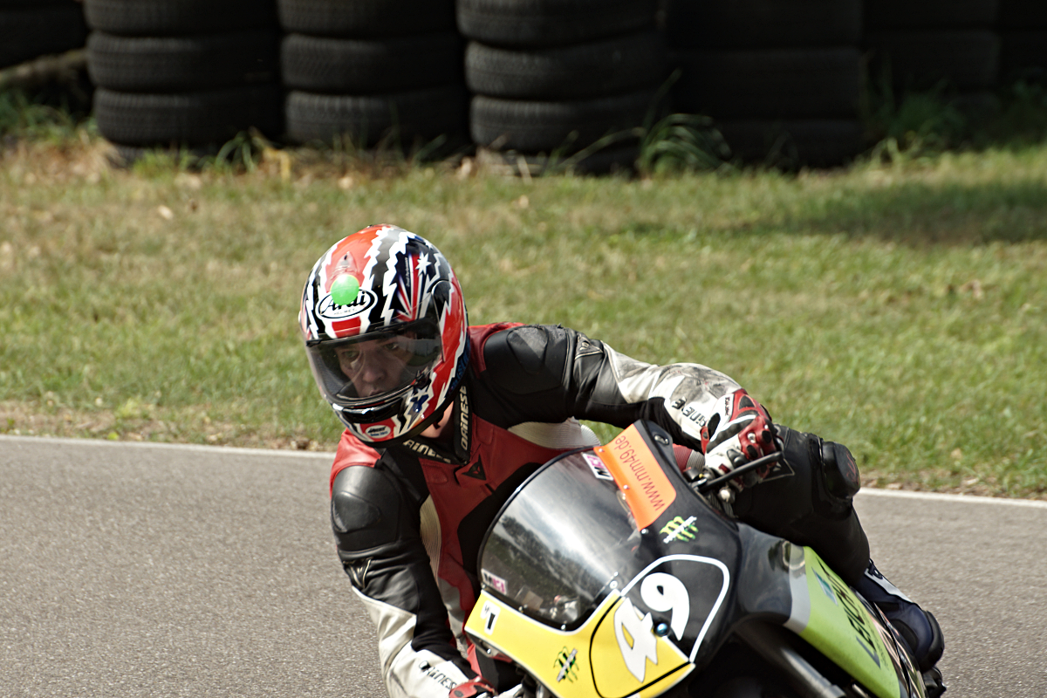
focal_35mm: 450
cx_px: 524
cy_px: 349
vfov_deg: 3.1
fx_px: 13086
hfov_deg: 4.6
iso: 100
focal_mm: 300
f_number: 6.3
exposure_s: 1/250
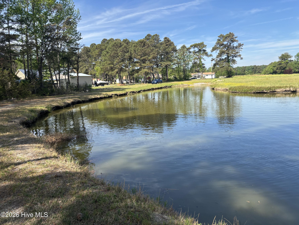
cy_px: 112
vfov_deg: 53.1
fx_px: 225
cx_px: 150
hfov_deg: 67.3
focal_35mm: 26
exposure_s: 1/1543
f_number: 1.6
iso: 50
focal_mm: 5.96
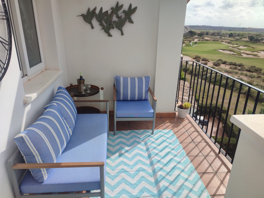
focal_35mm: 25
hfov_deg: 69.4
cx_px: 132
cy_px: 99
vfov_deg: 54.9
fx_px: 191
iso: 50
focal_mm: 6.04
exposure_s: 1/812
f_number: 1.9
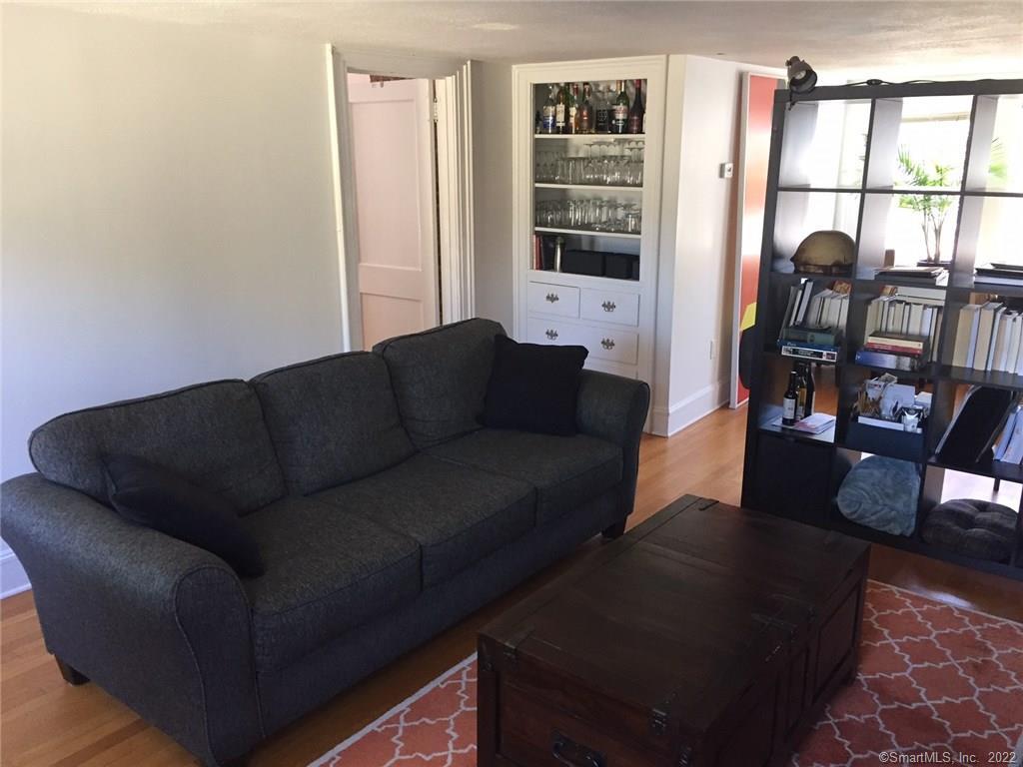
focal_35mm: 29
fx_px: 857
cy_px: 384
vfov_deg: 48.2
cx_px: 512
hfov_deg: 61.7
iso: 160
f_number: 2.2
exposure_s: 1/30
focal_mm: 4.15
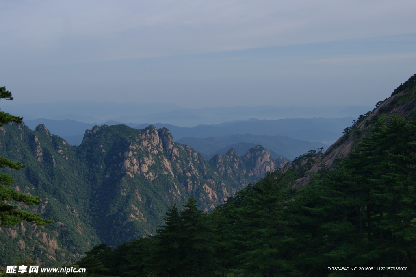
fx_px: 520
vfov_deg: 29.8
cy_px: 138
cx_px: 208
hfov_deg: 43.6
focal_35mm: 45
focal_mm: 30
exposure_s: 1/400
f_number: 6.3
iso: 100
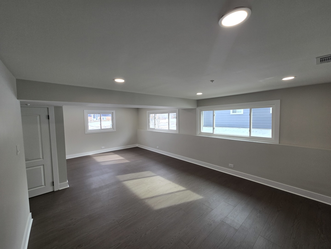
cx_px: 166
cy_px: 124
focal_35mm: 13
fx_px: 124
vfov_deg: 89.9
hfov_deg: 106.2
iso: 50
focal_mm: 2.2
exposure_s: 1/120
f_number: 2.2
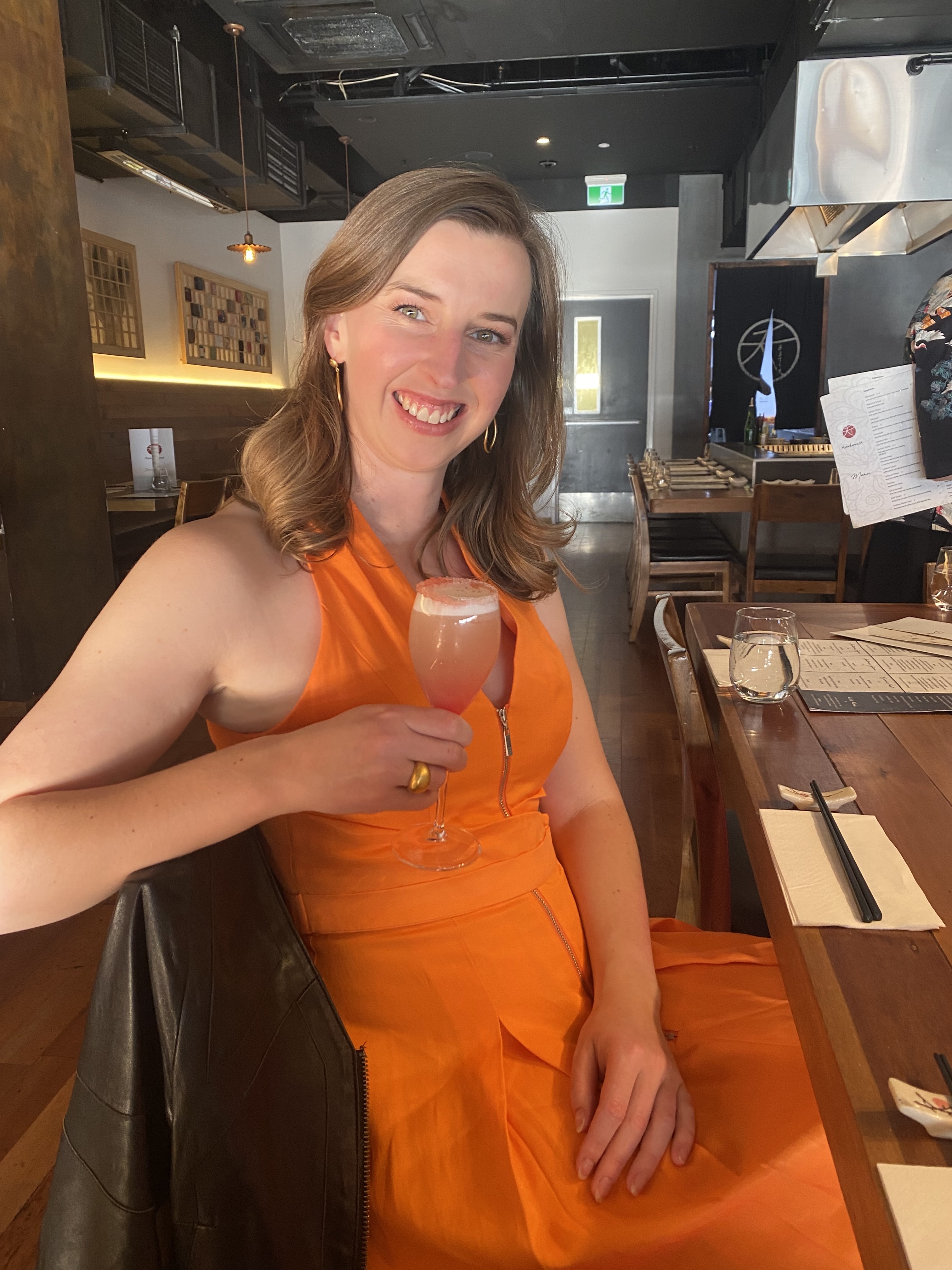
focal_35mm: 26
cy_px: 635
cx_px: 476
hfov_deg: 53.1
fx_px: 953
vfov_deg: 67.3
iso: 100
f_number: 1.8
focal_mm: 4.25
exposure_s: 1/50
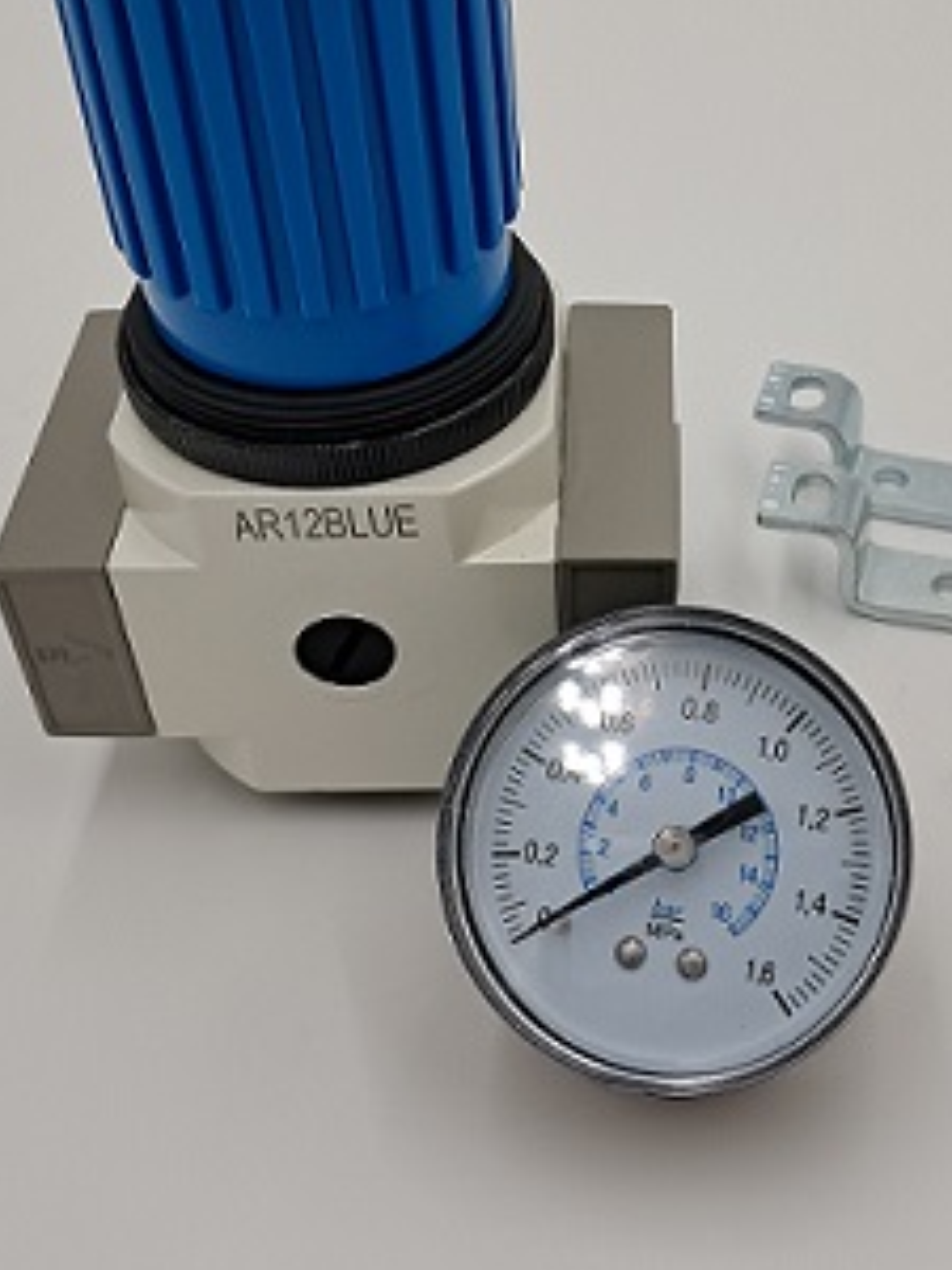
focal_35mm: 47
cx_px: 588
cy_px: 531
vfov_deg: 40.3
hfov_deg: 30.8
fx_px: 1723
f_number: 1.8
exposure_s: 1/50
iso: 125
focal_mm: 4
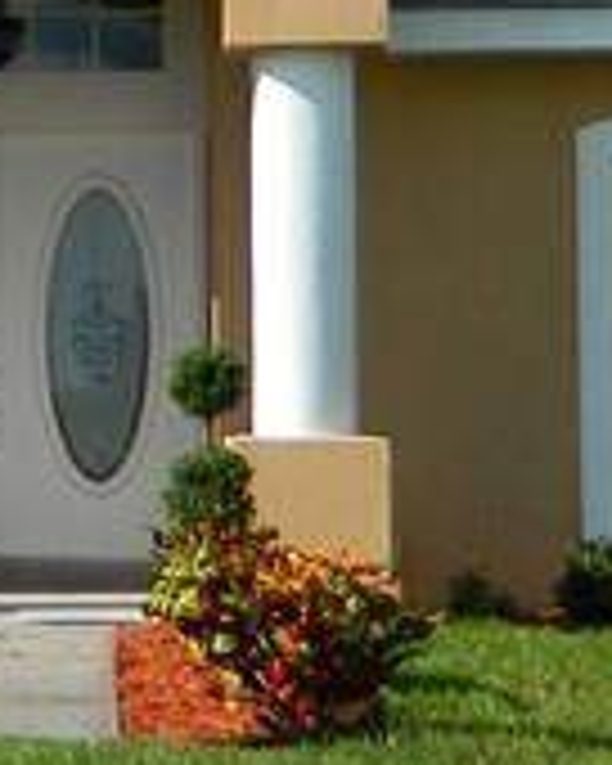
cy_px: 104
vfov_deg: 13.0
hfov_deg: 10.0
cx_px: -464
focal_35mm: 147
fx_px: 3328
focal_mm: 4.5
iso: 80
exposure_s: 1/160
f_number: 8.7
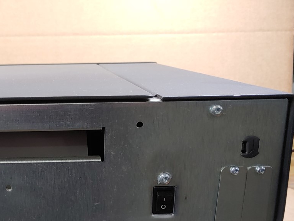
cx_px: 48
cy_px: 196
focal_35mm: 49
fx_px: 416
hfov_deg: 37.2
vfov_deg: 28.6
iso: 50
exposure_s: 1/60
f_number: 1.8
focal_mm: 4.36
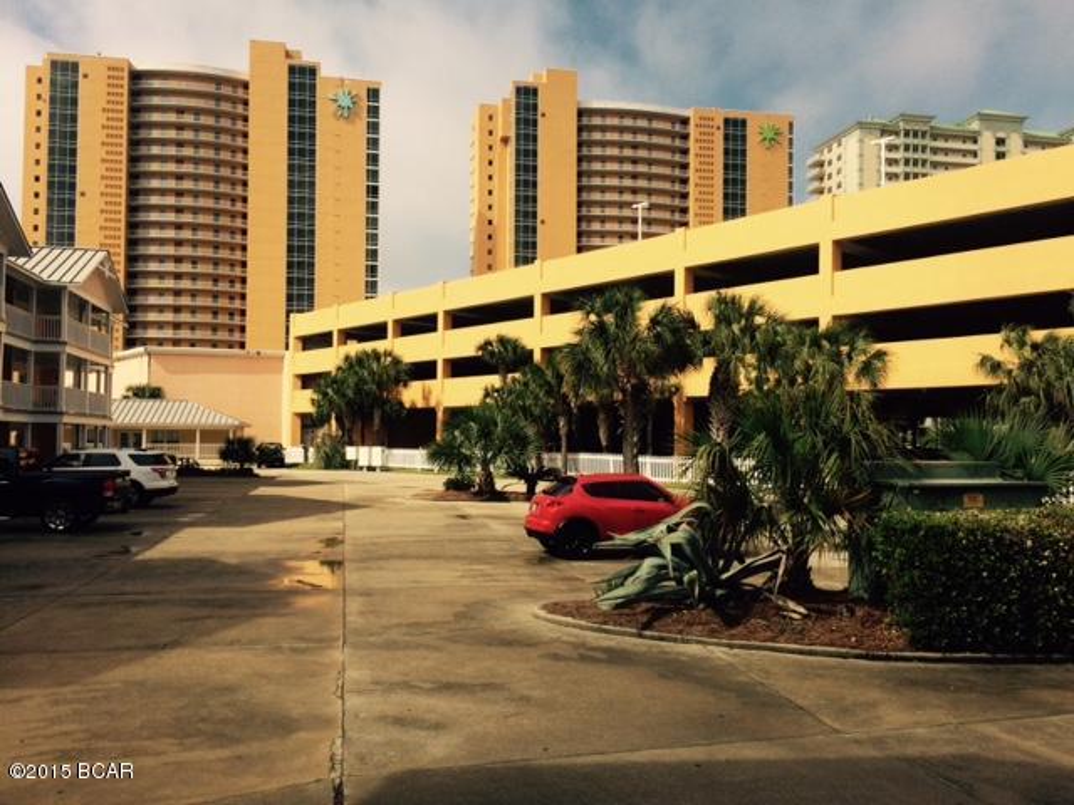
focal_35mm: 29
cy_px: 402
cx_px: 537
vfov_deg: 48.2
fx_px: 900
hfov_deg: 61.7
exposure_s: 1/2933
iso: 32
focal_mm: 4.15
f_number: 2.2
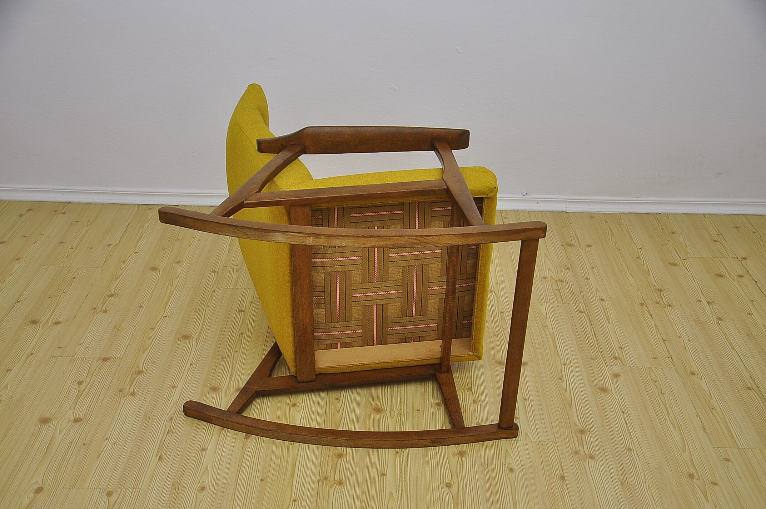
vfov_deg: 31.8
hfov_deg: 46.4
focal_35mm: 42
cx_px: 383
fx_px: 893
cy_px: 254
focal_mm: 28
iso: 200
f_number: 4
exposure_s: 1/200
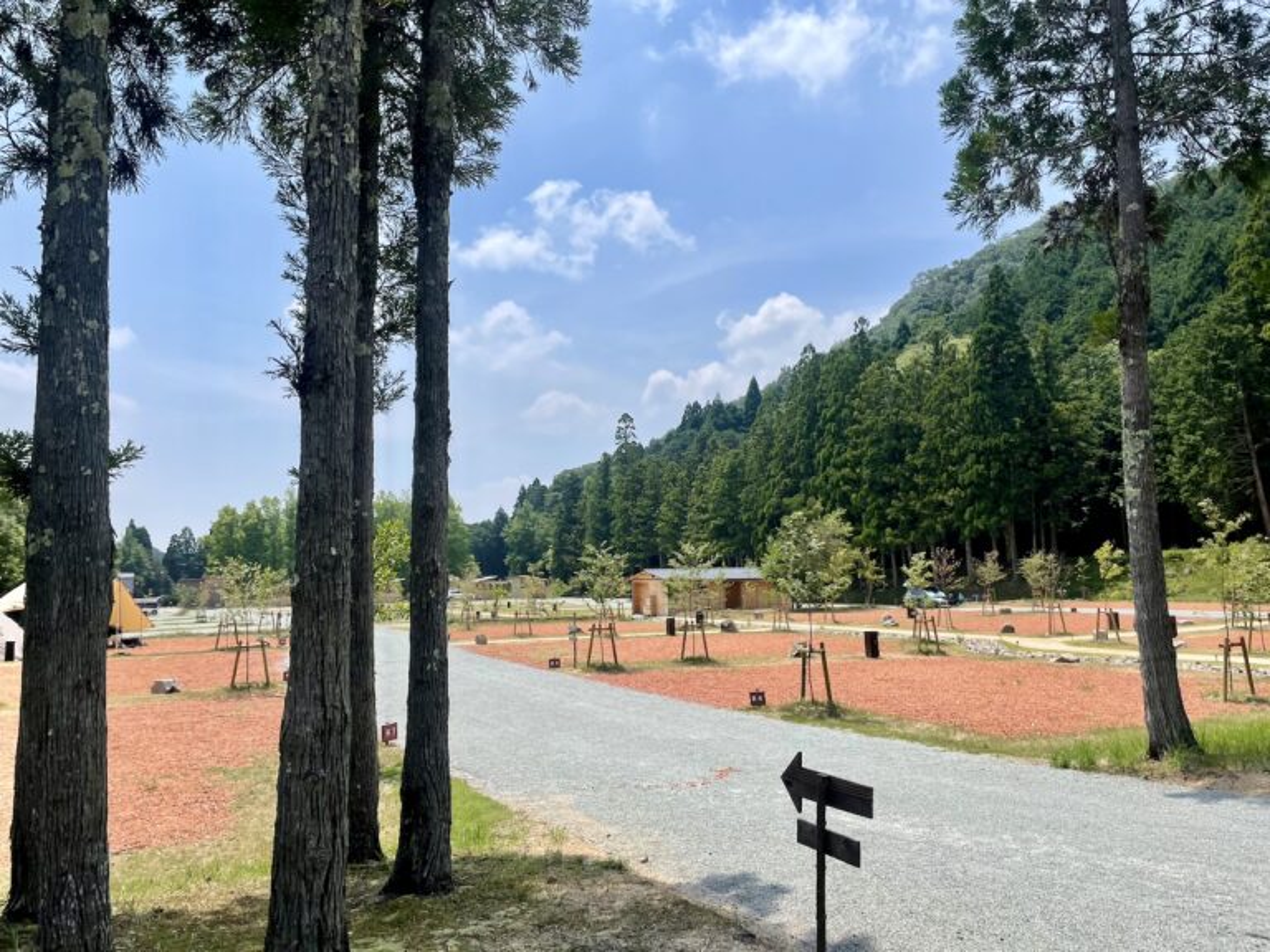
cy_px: 476
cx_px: 635
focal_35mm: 26
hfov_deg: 67.3
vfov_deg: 53.1
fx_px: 954
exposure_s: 1/6135
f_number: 1.6
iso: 32
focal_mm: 4.2
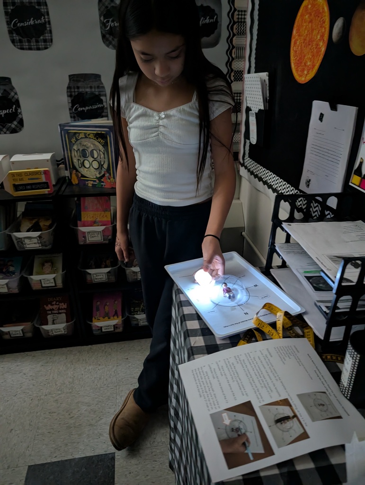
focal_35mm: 24
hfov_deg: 56.9
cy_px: 242
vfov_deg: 71.5
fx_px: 337
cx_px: 182
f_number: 1.68
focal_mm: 6.9
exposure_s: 1/14.9
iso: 957
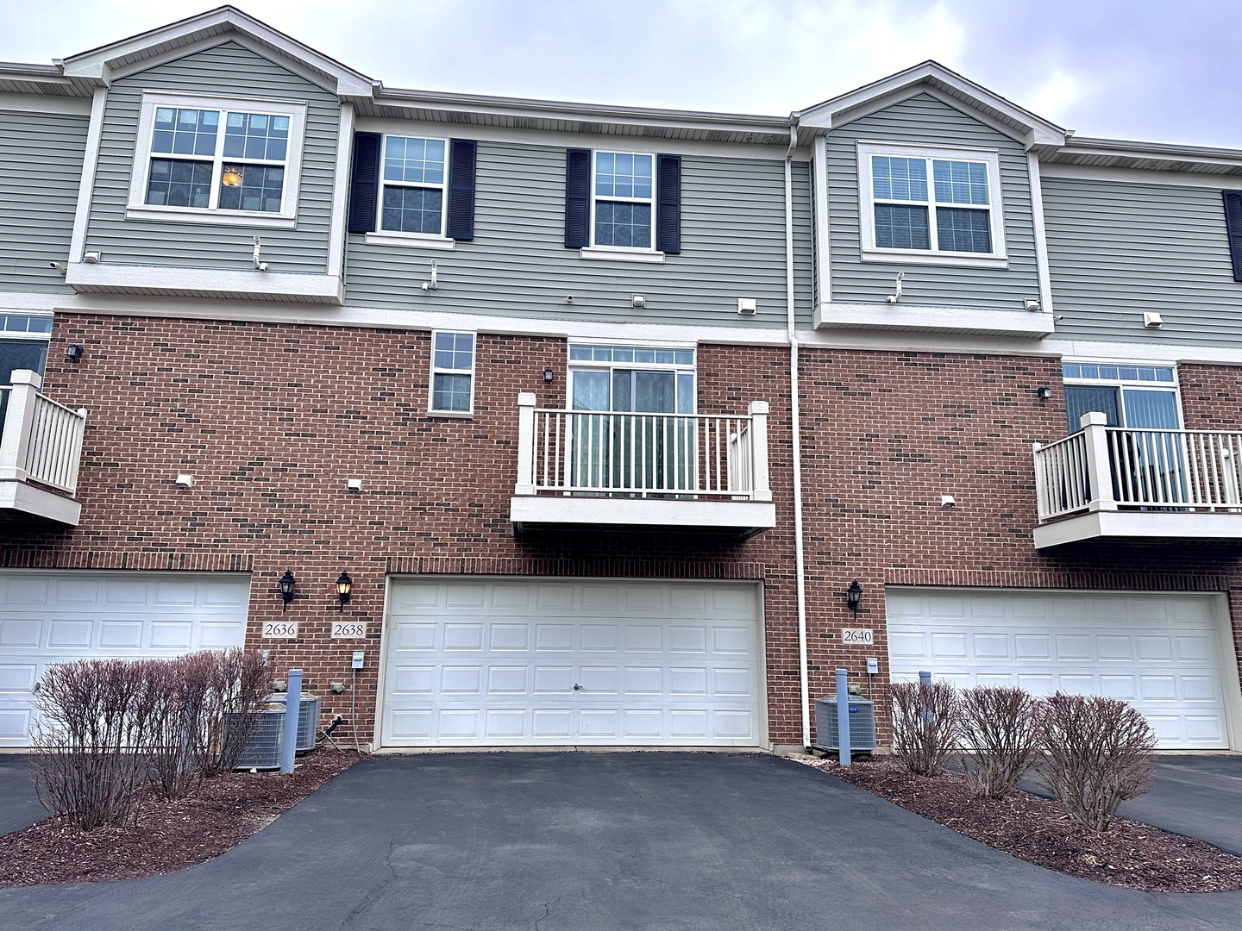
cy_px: 466
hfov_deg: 71.6
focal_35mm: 24
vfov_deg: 56.8
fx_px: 861
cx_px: 621
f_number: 1.78
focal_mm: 6.86
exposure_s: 1/498
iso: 80
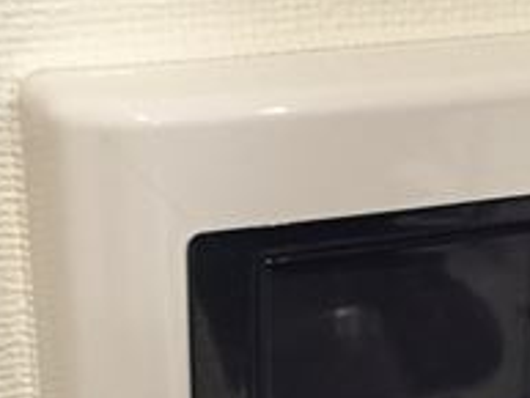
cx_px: 406
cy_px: 428
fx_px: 1471
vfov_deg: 15.1
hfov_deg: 20.3
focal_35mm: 96
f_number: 2.2
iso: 200
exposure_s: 1/30
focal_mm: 4.15
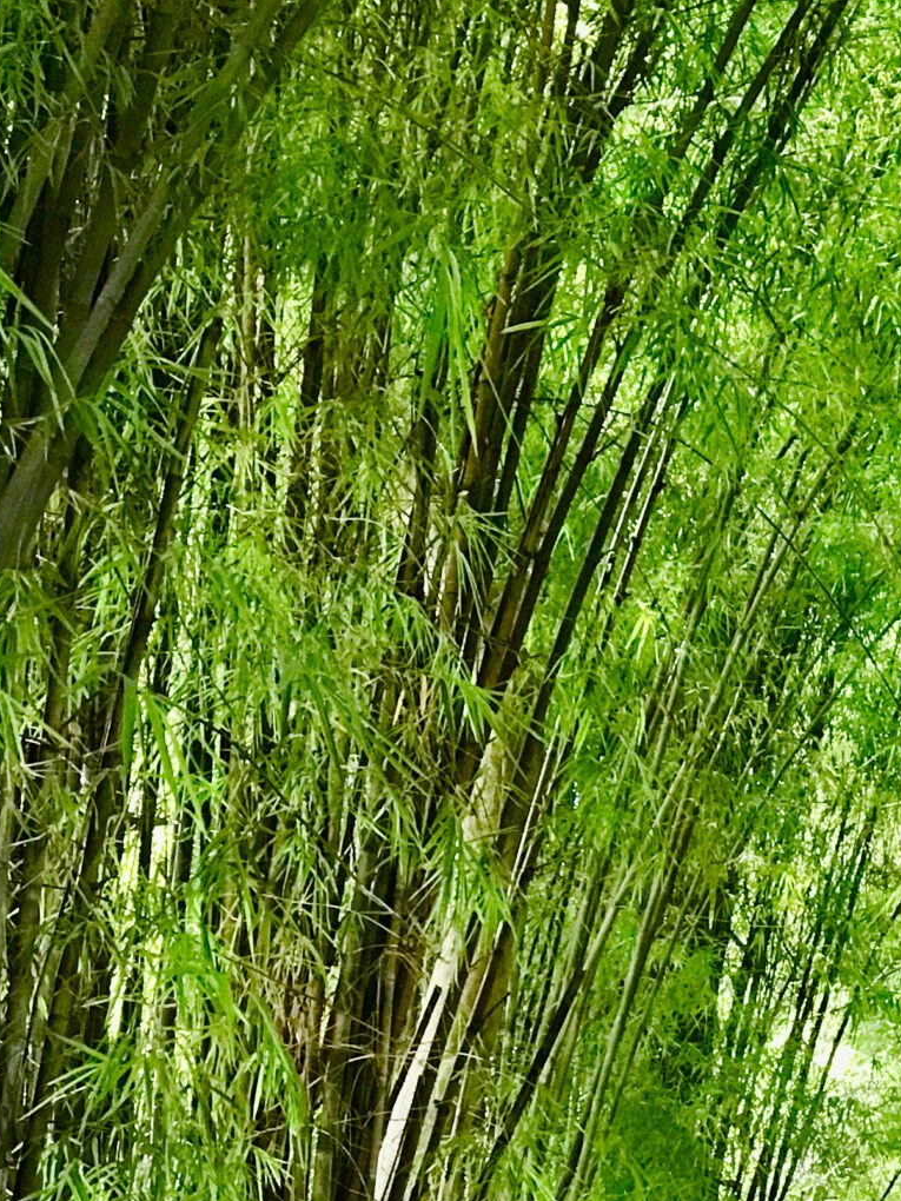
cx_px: 1039
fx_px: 4963
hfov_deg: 10.2
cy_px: 1007
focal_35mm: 143
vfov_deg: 13.7
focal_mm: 6.6
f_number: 2.8
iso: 160
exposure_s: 1/50
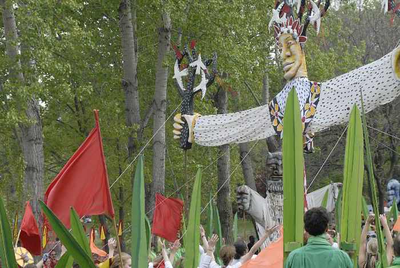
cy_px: 134
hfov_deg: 17.0
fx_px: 1335
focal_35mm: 120
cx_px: 200
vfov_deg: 11.5
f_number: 5.6
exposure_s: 1/640
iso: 400
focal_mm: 80
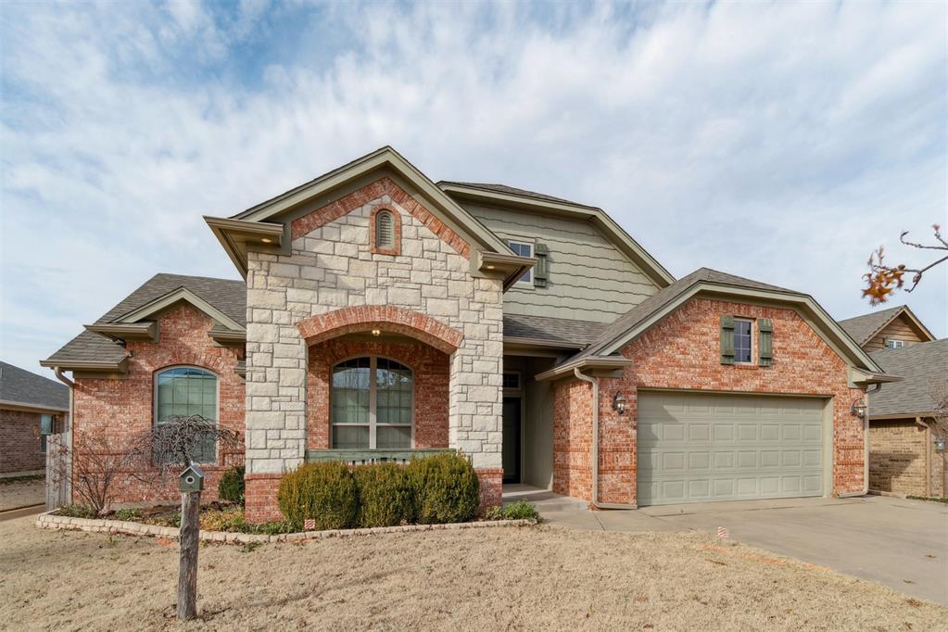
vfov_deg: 77.3
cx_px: 474
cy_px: 316
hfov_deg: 100.4
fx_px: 395
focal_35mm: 15
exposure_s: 1/500
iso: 100
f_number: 8
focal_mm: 10
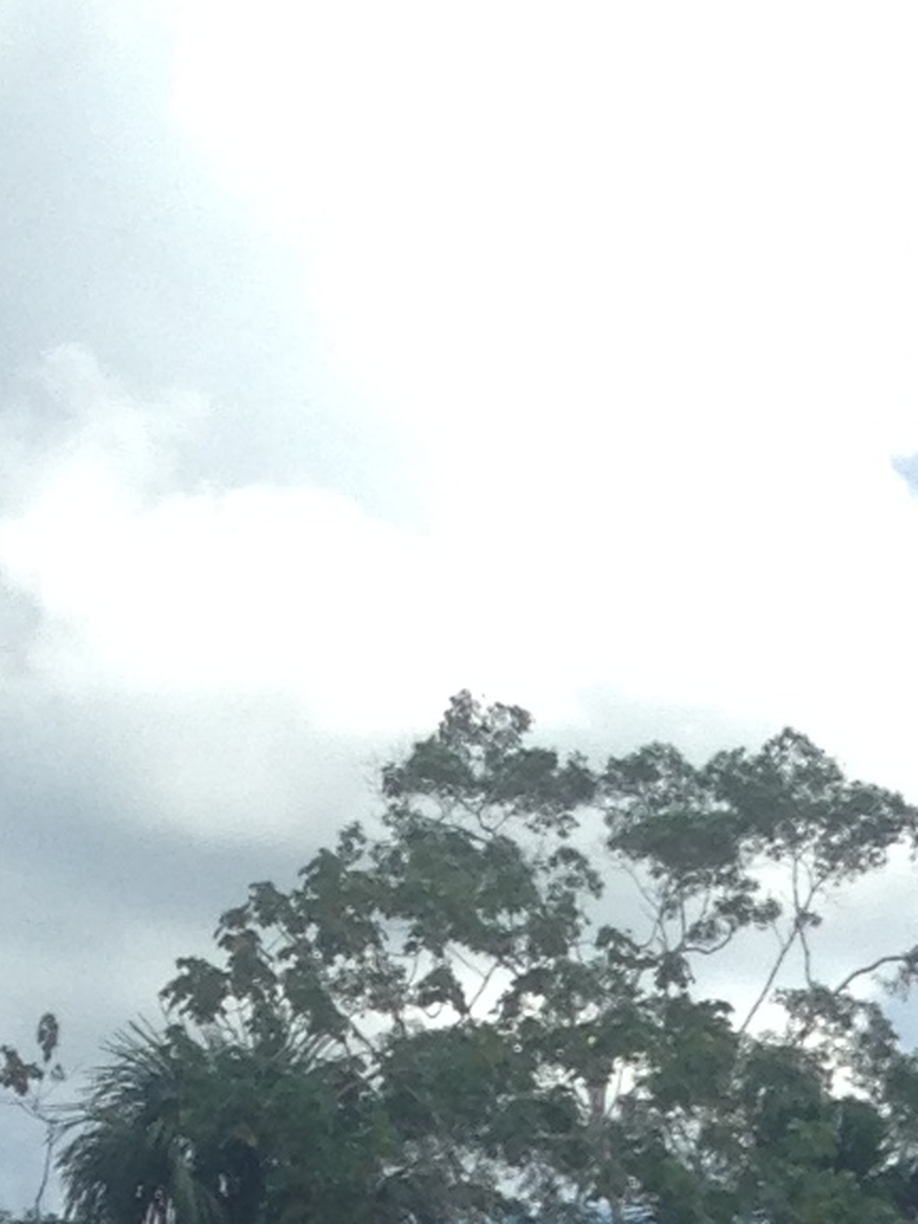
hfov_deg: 7.8
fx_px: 6612
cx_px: 1500
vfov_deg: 9.8
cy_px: 2495
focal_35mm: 187
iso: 50
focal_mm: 4.12
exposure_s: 1/1205
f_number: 2.4
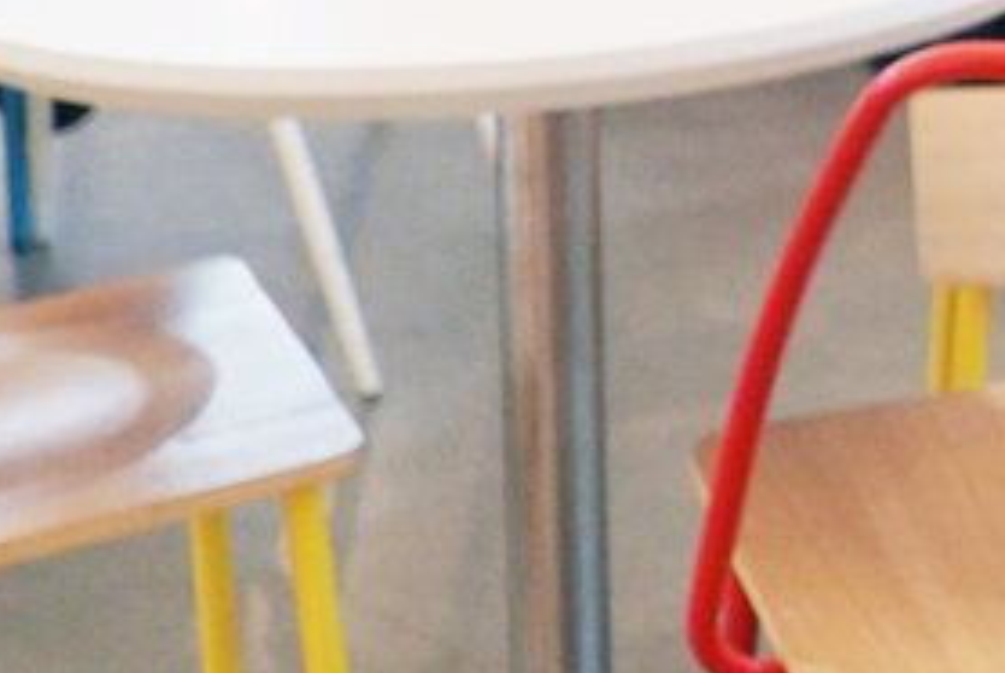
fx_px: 4220
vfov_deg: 8.5
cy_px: -754
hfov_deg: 11.2
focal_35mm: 151
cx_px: 2451
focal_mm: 30
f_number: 4
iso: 2000
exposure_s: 1/160
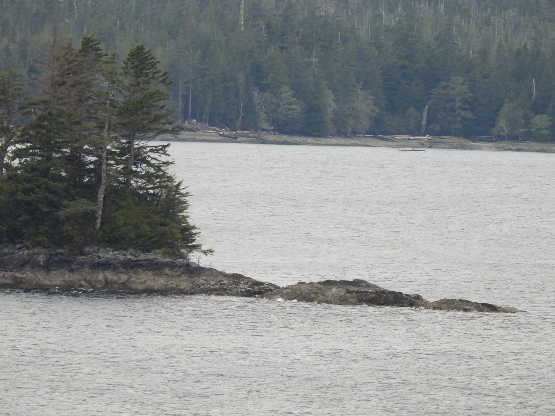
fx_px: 10421
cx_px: 278
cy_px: 208
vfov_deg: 2.3
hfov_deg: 3.1
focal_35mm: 650
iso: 400
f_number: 5.6
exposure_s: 1/400
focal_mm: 116
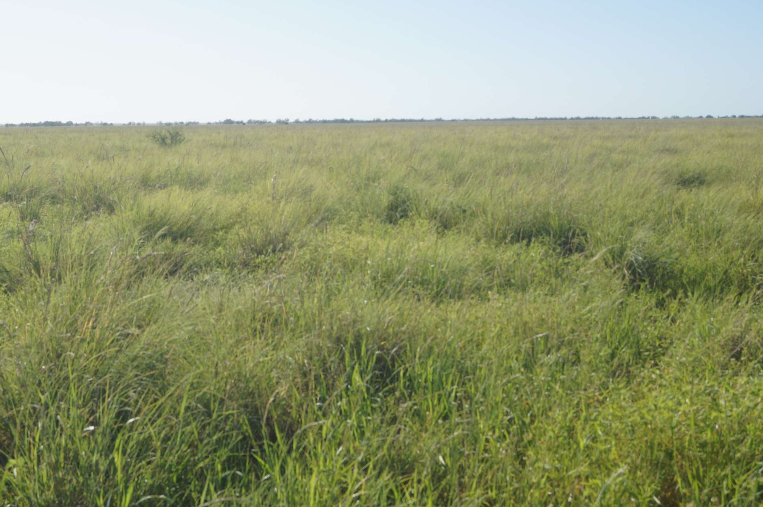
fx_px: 1133
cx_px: 376
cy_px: 257
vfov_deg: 25.2
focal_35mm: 54
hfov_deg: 37.2
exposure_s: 1/160
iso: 100
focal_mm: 35
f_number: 13
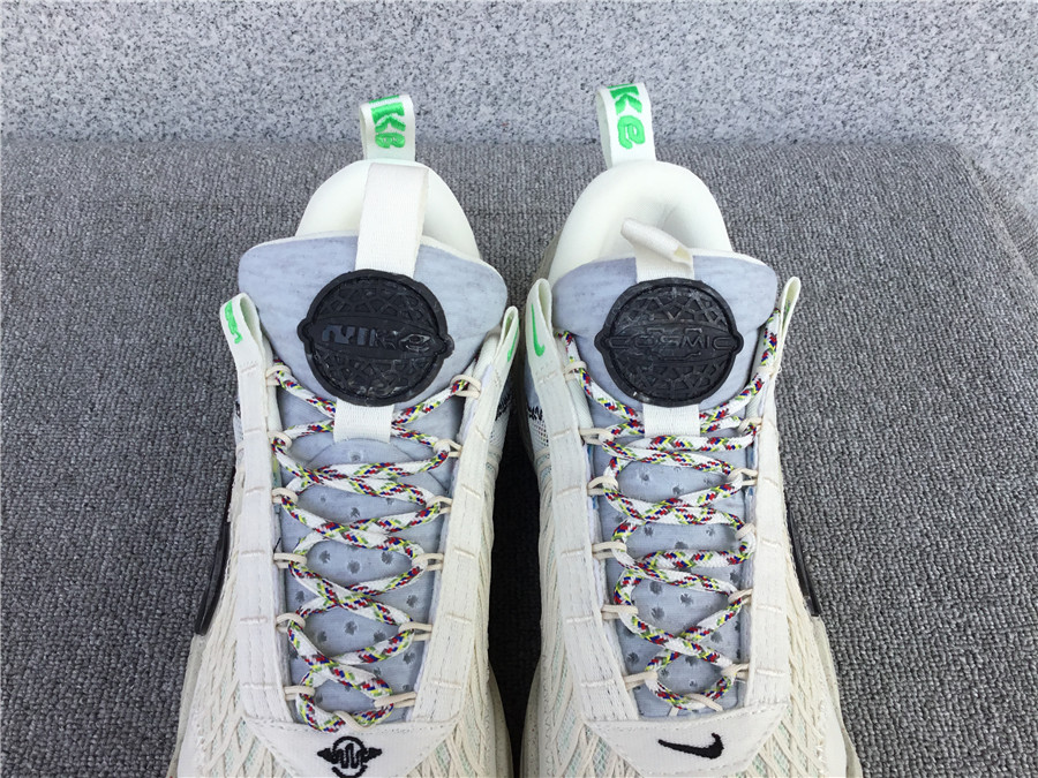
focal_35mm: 31
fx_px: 930
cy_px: 389
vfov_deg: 45.4
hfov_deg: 58.4
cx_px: 519
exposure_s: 1/455
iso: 25
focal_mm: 3.3
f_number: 2.4
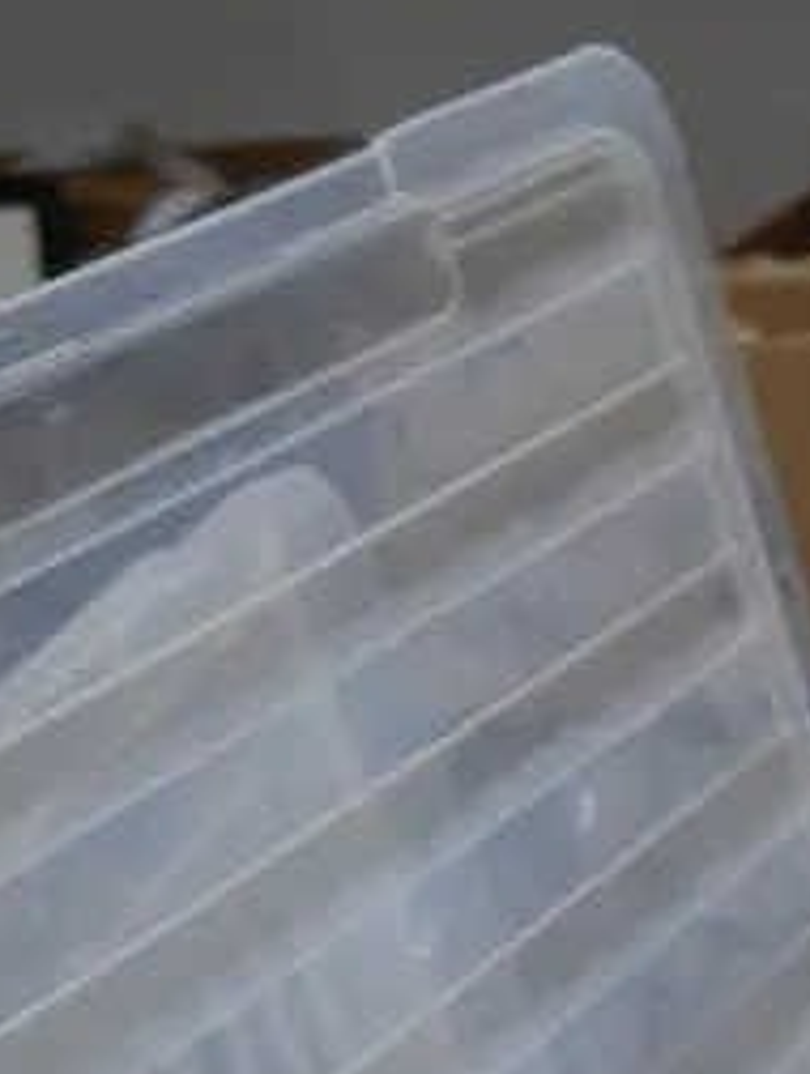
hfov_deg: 9.9
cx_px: 1251
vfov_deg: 13.1
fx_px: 4540
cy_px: 1385
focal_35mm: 146
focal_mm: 18
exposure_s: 1/80
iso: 200
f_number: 4
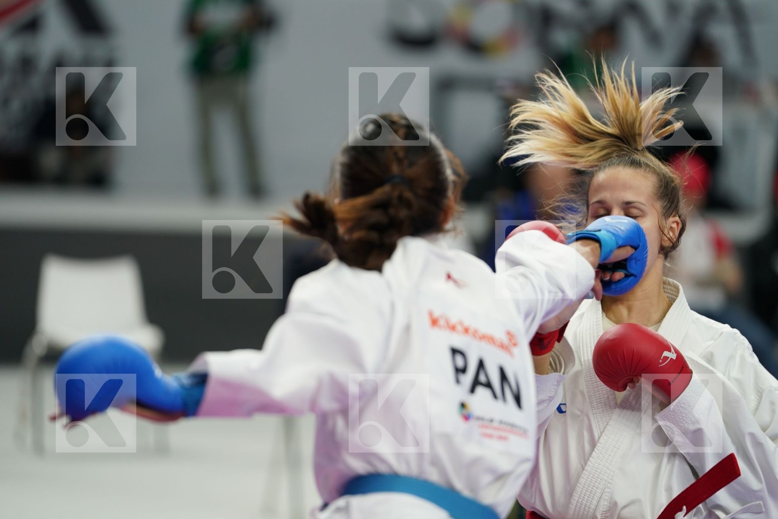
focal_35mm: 200
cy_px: 260
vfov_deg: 6.9
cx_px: 389
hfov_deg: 10.3
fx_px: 4322
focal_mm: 200
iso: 1000
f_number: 2.8
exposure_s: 1/1000
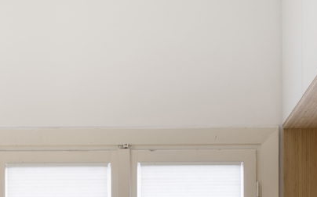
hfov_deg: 17.2
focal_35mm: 121
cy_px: 333
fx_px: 1045
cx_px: 86
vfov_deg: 10.3
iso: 100
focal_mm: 32
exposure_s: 2.5
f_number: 11
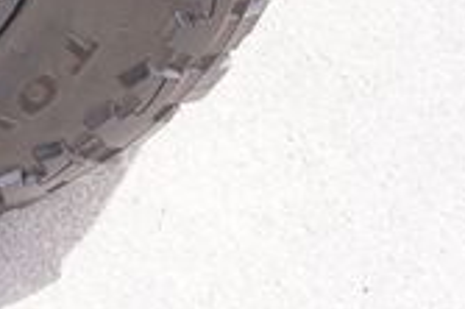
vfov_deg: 13.4
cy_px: -245
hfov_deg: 18.4
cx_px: -317
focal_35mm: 92
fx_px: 1187
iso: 100
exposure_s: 1/80
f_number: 5
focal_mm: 16
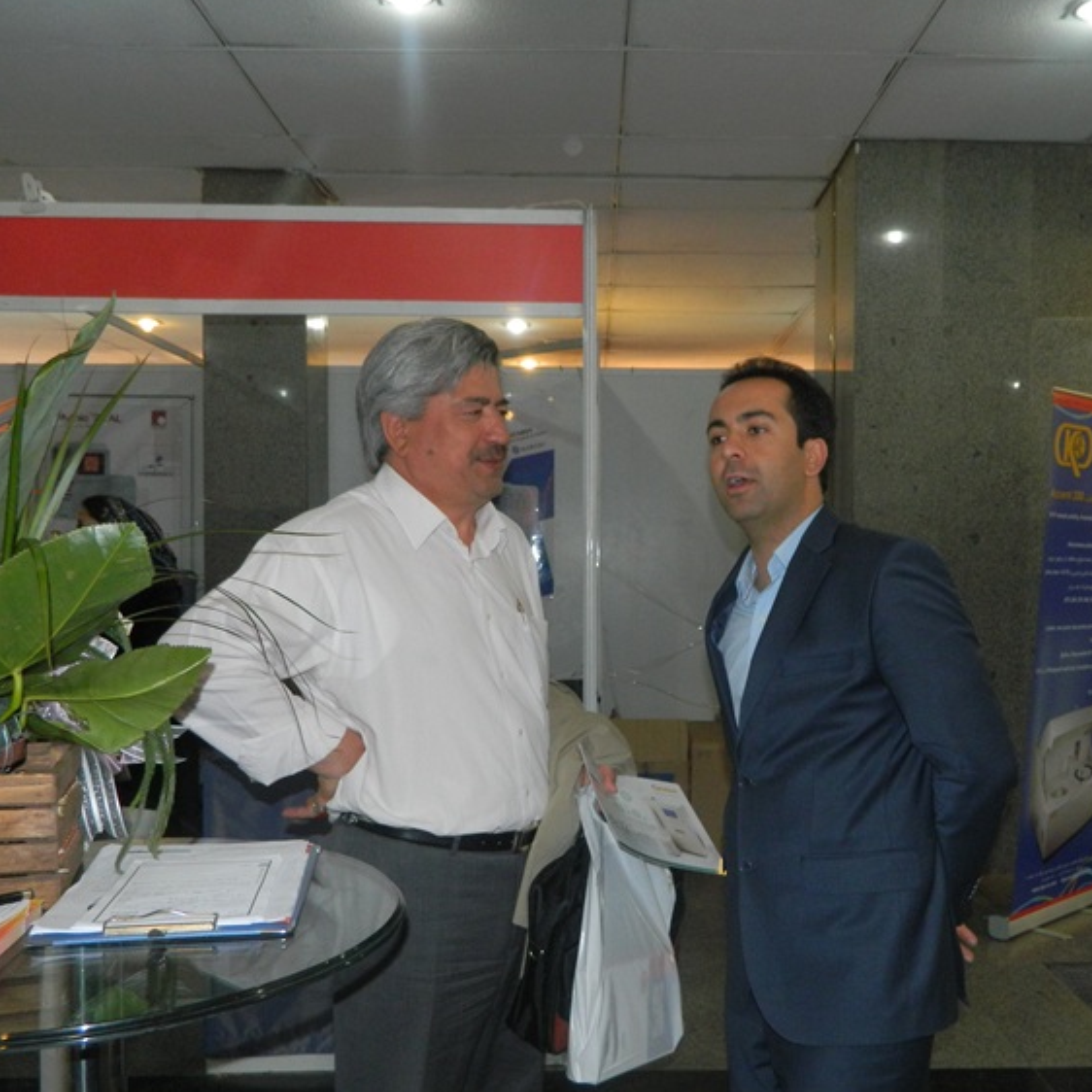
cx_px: 649
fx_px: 1213
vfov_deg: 48.4
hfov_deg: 48.2
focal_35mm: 34
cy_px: 606
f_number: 3.1
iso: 200
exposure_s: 1/30
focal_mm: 4.5
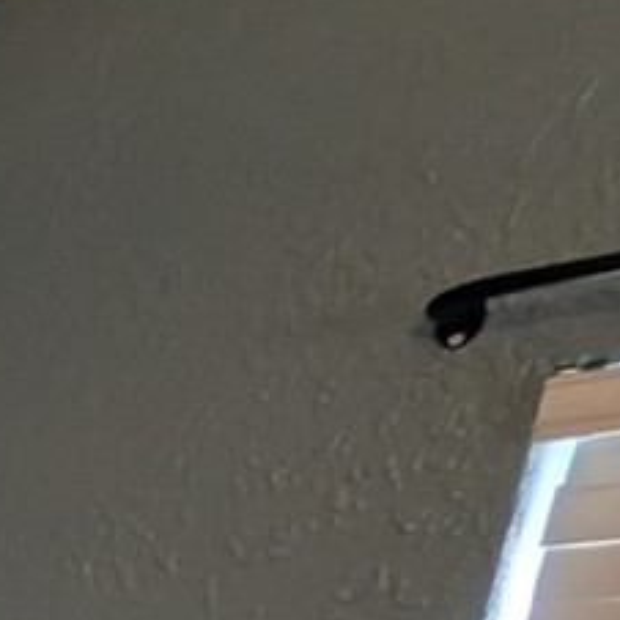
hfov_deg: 11.0
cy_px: 1281
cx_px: -1311
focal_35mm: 75
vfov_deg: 16.6
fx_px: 1520
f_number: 1.95
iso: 74
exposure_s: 1/60
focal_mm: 2.23
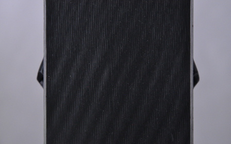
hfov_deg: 13.0
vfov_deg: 8.1
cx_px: 116
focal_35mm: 162
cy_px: 68
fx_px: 1016
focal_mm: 105
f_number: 9.5
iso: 3200
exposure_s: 1/125
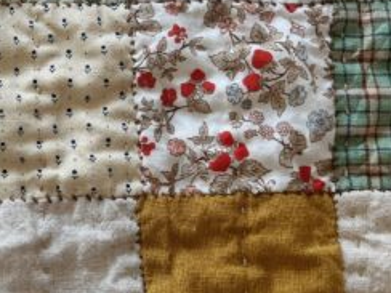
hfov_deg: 22.9
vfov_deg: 18.0
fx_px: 926
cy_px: 115
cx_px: -2
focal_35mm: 82
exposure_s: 1/120
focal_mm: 5.7
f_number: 1.5
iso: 64
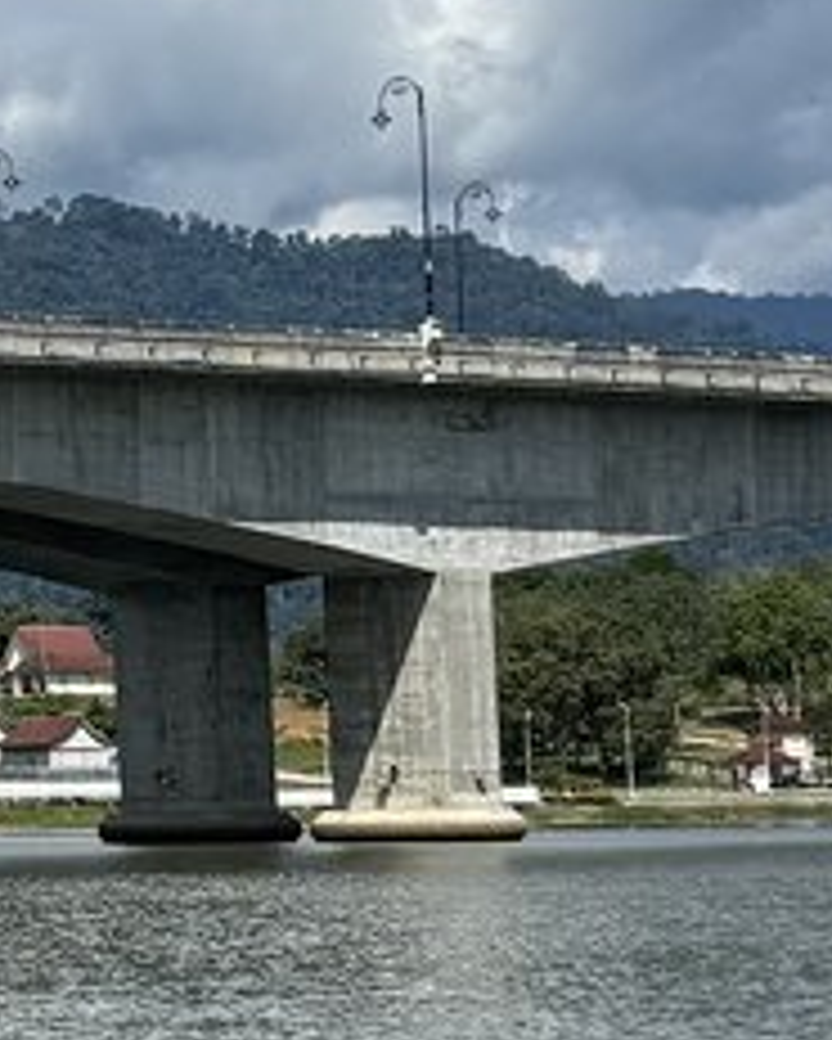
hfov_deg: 8.4
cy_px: 405
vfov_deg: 11.9
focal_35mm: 162
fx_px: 4983
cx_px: -1421
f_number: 1.78
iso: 80
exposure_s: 1/4950
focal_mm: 6.76
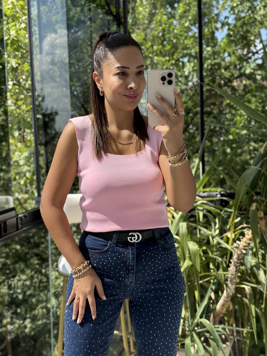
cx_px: 134
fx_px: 494
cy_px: 178
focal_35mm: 48
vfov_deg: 39.7
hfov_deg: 30.3
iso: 64
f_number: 1.78
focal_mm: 6.76
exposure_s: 1/906
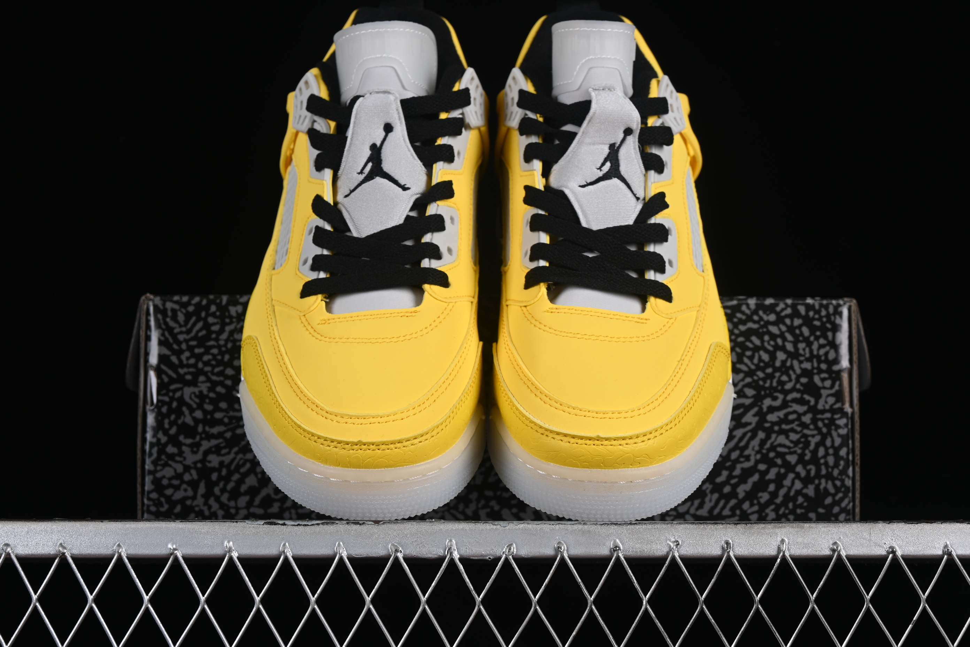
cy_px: 324
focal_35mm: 75
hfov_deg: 27.0
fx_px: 2021
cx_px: 485
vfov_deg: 18.2
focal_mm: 50
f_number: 8
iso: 160
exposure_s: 1/80
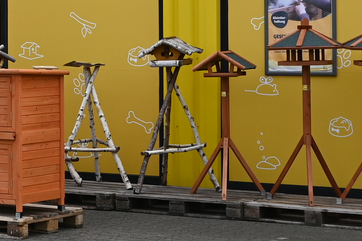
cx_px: 3
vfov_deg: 9.4
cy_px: 0
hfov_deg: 14.0
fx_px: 1458
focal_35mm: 145
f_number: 6.3
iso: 100
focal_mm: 18
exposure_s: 1/320
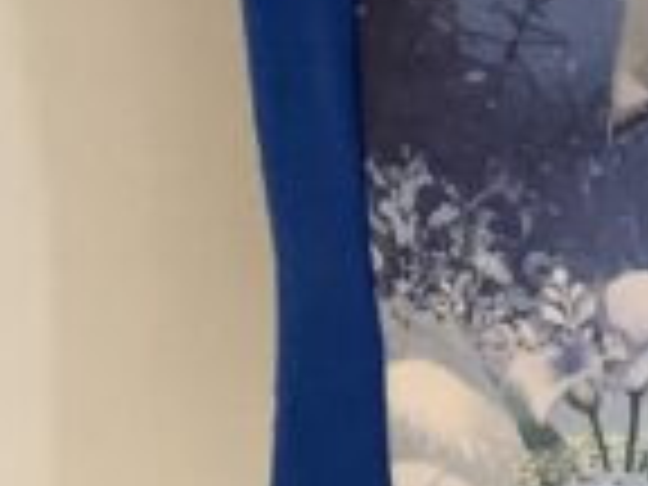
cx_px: 1022
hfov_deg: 11.4
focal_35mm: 165
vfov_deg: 8.9
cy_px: -72
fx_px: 3089
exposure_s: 1/40
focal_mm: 3.3
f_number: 2.4
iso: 320
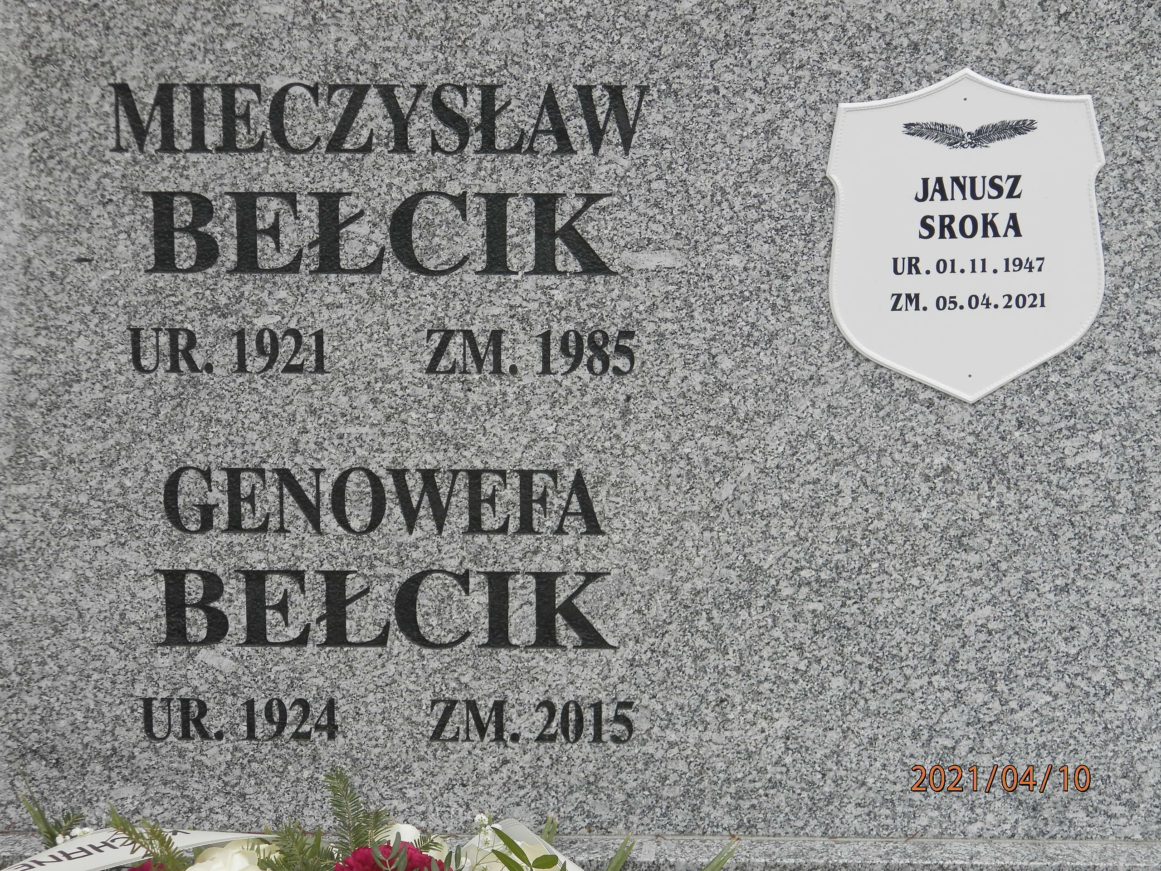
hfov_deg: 23.8
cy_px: 436
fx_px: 2750
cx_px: 580
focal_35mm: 82
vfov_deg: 18.0
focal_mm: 14.6
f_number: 4.2
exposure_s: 1/160
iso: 80
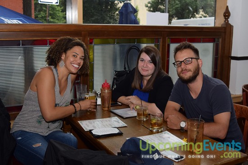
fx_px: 207
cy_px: 82
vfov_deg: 43.6
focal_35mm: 30
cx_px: 124
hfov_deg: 61.9
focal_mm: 20
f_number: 3.8
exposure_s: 1/125
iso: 400
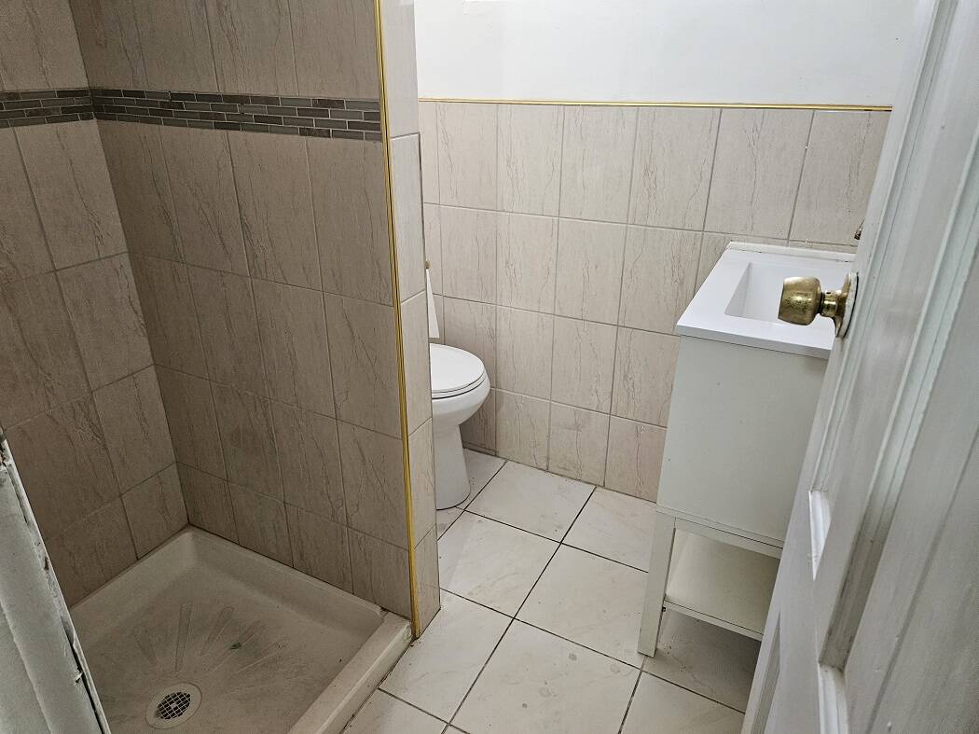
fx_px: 650
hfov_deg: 73.9
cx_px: 490
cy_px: 367
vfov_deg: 58.9
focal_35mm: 23
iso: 500
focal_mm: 5.4
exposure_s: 1/120
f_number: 1.8
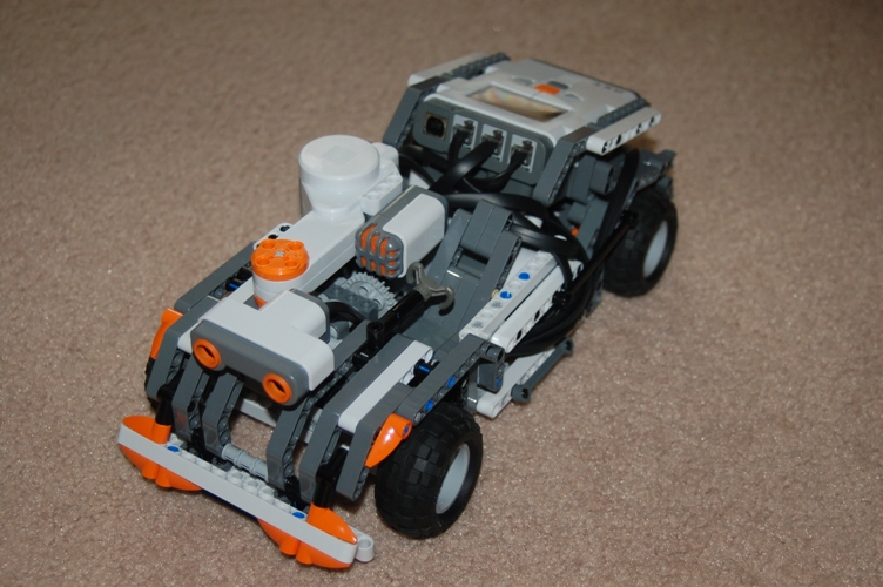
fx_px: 1397
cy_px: 294
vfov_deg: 23.7
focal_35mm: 57
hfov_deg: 35.1
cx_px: 442
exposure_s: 1/60
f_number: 4.2
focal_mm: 38
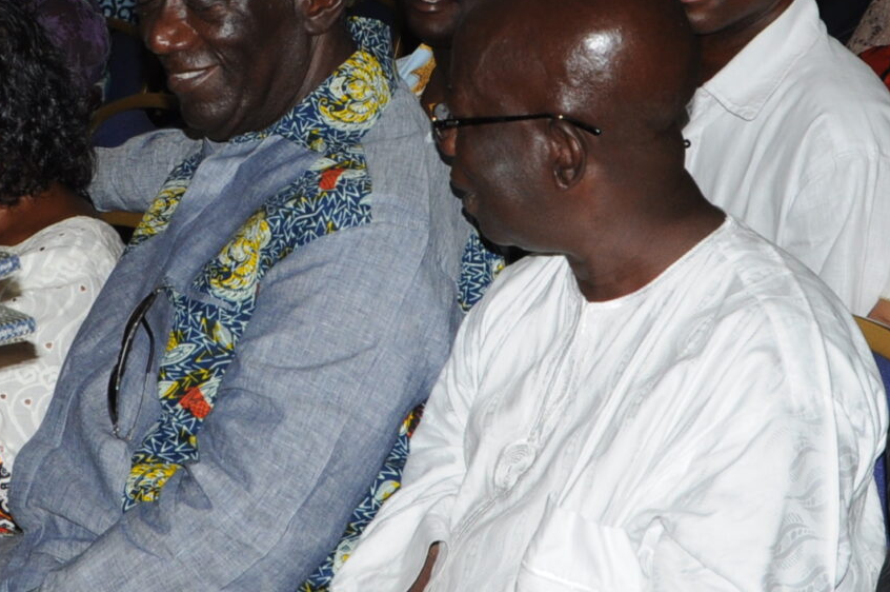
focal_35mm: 114
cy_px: 173
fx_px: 2803
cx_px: 277
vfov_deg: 12.0
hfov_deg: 18.0
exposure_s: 1/100
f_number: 7.1
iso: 400
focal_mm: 25
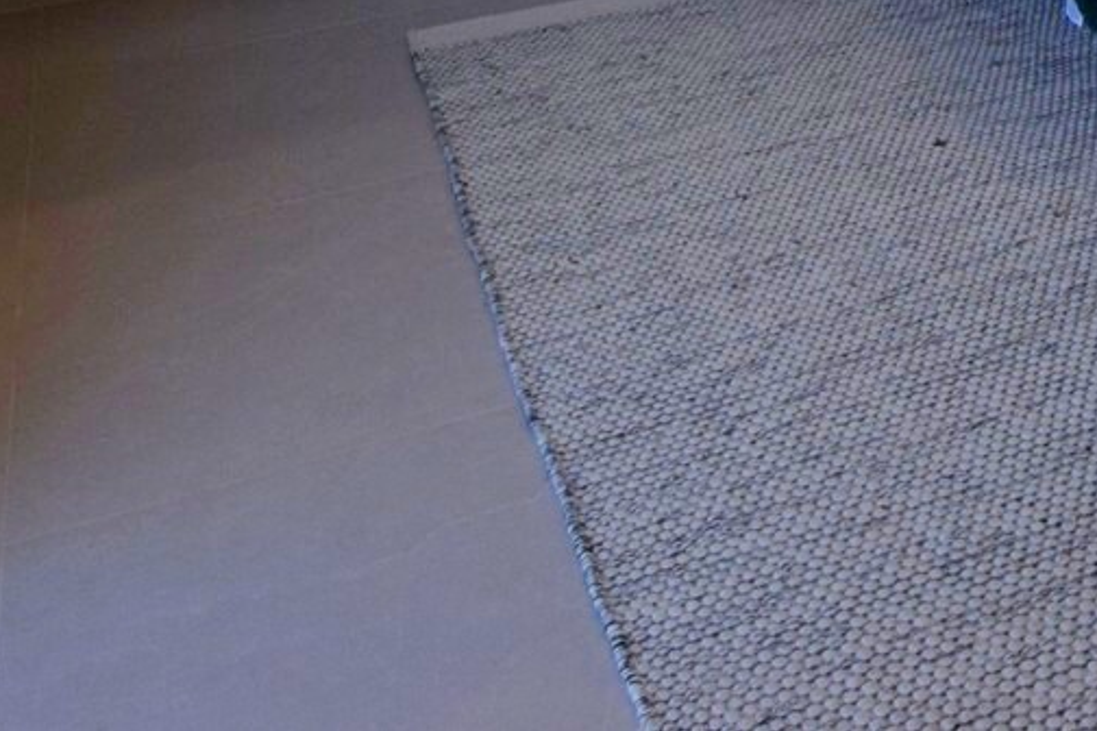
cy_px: -752
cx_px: 1280
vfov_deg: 16.6
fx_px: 1859
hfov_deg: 28.9
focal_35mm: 61
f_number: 7.1
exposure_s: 1/200
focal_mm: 10
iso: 400
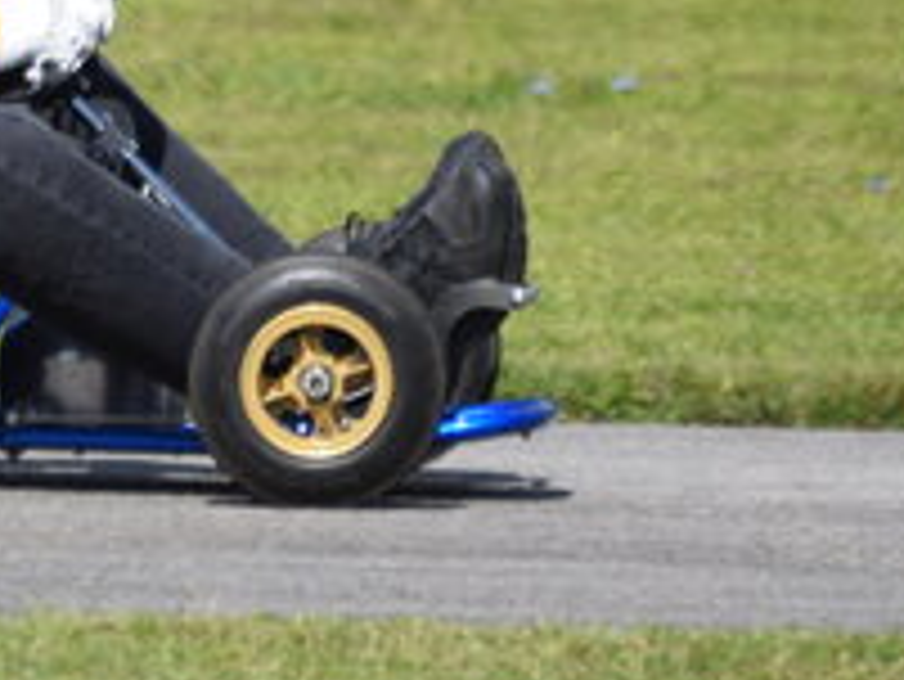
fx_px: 23962
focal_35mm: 917
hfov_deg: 2.2
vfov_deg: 1.6
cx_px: 36
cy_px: 119
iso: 400
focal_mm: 200
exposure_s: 1/2000
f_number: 5.6
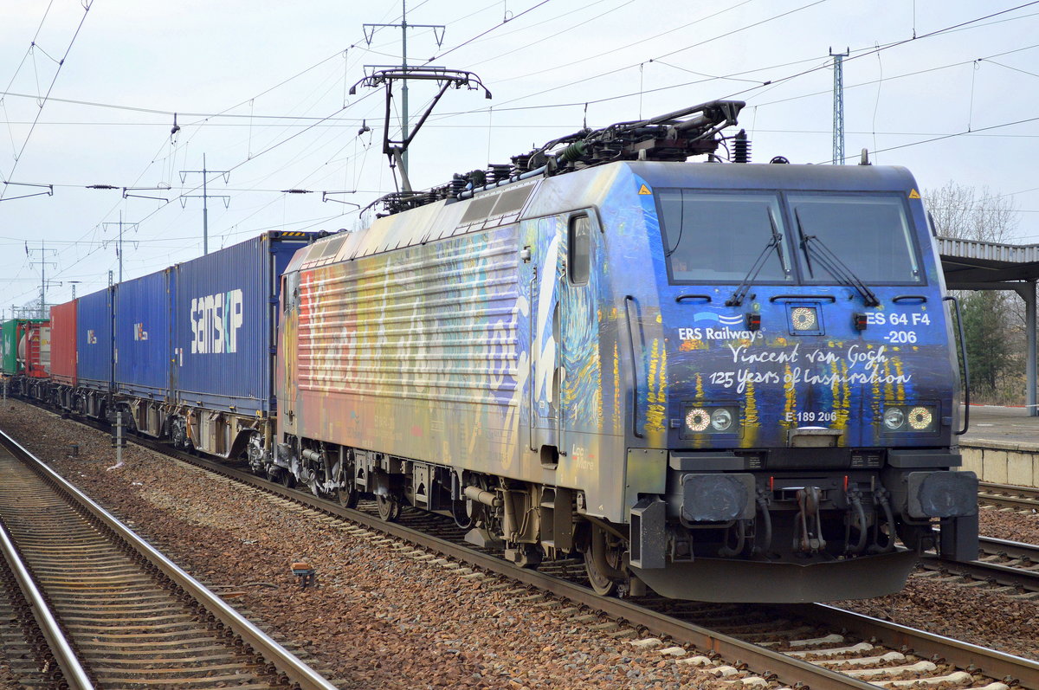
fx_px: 2378
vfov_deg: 16.5
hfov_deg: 24.6
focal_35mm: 82
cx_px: 520
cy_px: 345
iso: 400
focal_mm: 55
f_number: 5.6
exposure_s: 1/640
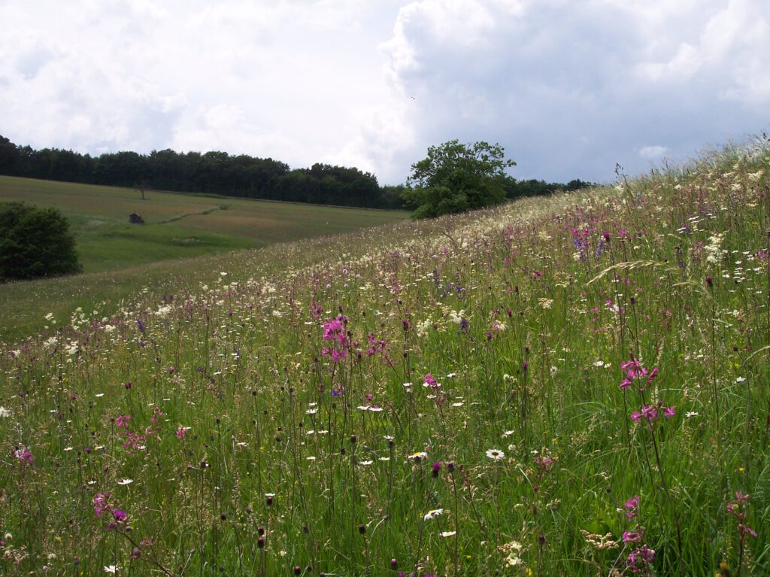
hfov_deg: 49.0
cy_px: 288
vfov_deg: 37.7
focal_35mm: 38
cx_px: 385
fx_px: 845
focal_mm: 8
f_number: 4.8
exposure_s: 1/1000
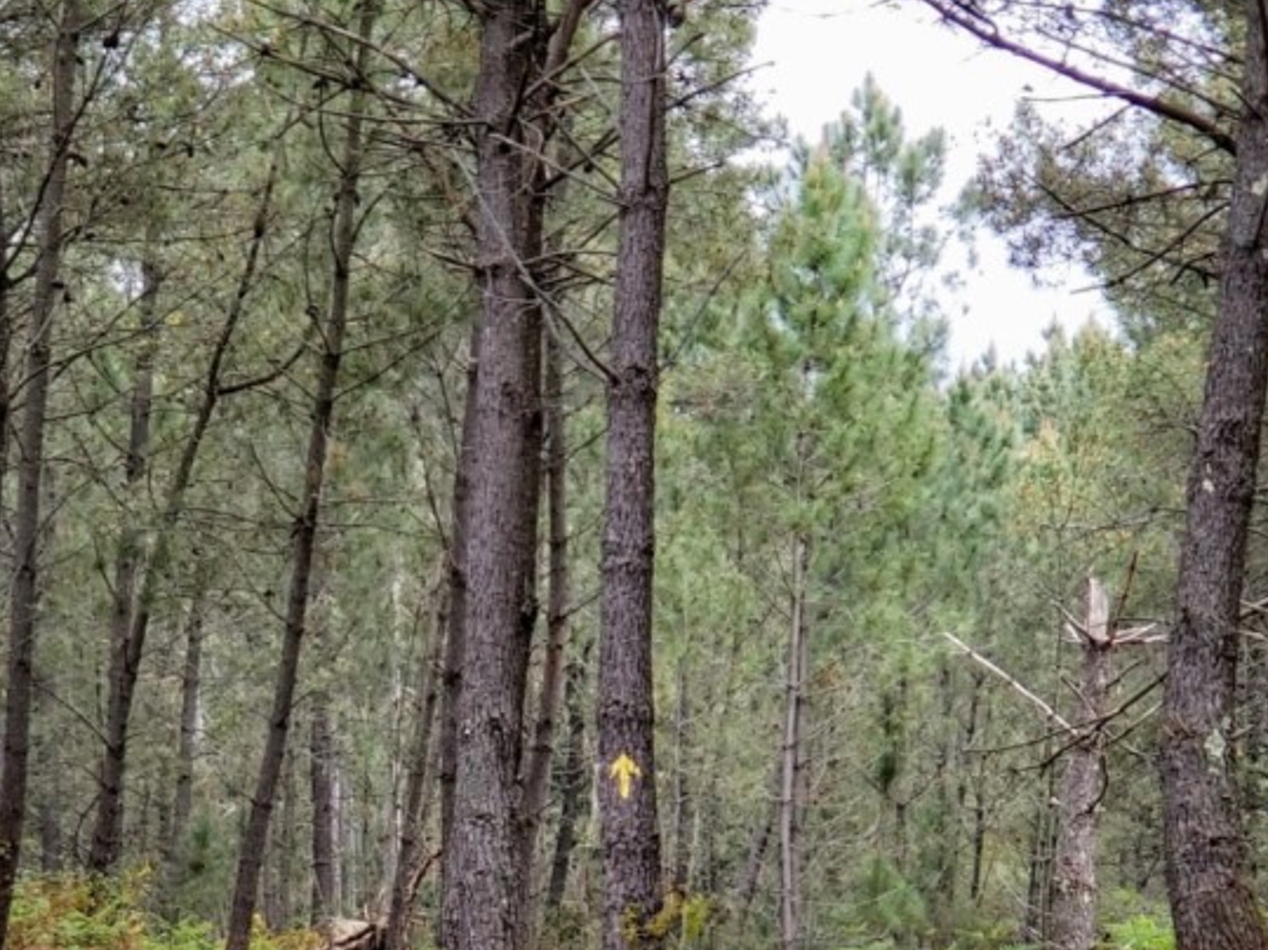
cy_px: 936
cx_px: 318
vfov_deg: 10.6
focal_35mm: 139
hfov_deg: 14.1
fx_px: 5091
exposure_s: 1/99
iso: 25
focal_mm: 6
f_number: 2.4
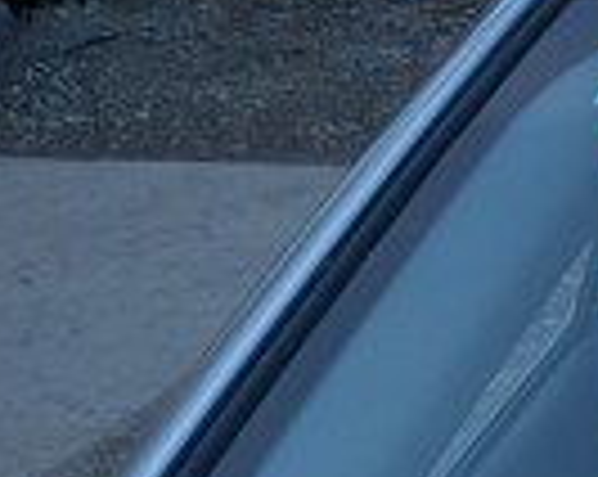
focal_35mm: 147
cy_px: -50
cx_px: 1455
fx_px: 2598
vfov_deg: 10.4
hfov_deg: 11.0
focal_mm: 5.43
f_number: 1.89
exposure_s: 1/1420
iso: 45
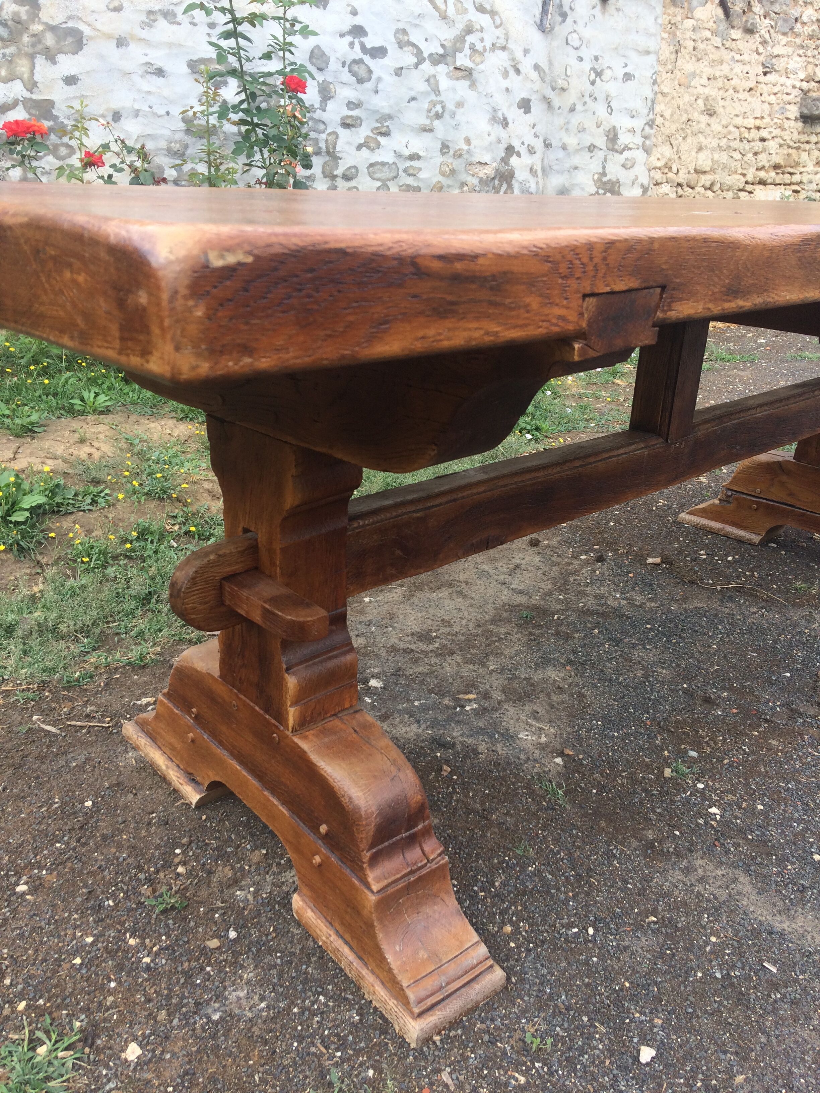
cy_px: 546
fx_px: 916
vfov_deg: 61.7
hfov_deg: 48.2
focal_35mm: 29
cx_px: 410
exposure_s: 1/477
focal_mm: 4.15
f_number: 2.2
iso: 32
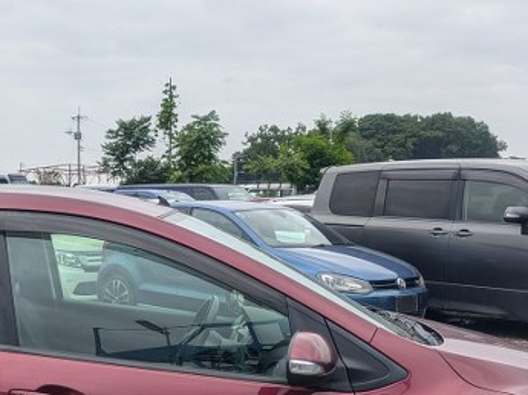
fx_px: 884
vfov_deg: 24.1
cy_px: 393
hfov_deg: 32.4
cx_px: 106
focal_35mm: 58
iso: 56
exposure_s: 1/316
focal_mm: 5.43
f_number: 1.89
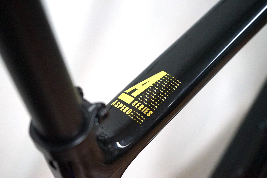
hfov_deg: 28.9
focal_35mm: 70
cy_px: 89
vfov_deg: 19.4
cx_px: 134
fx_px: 519
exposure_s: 1/160
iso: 6400
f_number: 5.6
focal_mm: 70
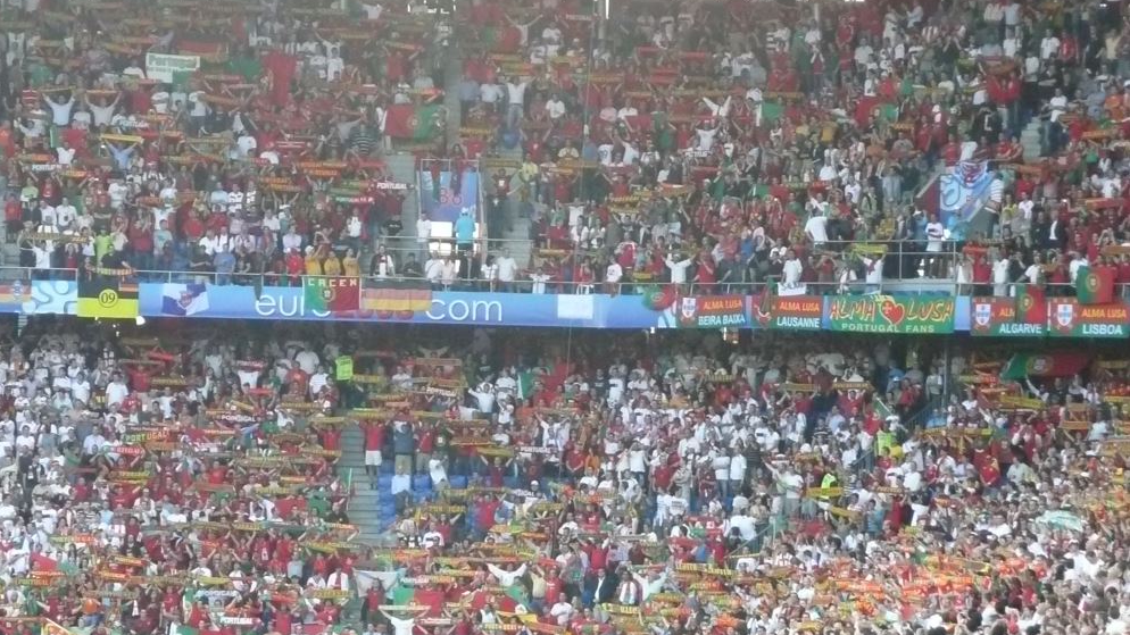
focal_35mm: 193
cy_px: 319
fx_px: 5783
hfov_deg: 11.2
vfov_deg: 6.3
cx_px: 564
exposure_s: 1/60
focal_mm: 20.9
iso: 400
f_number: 4.7
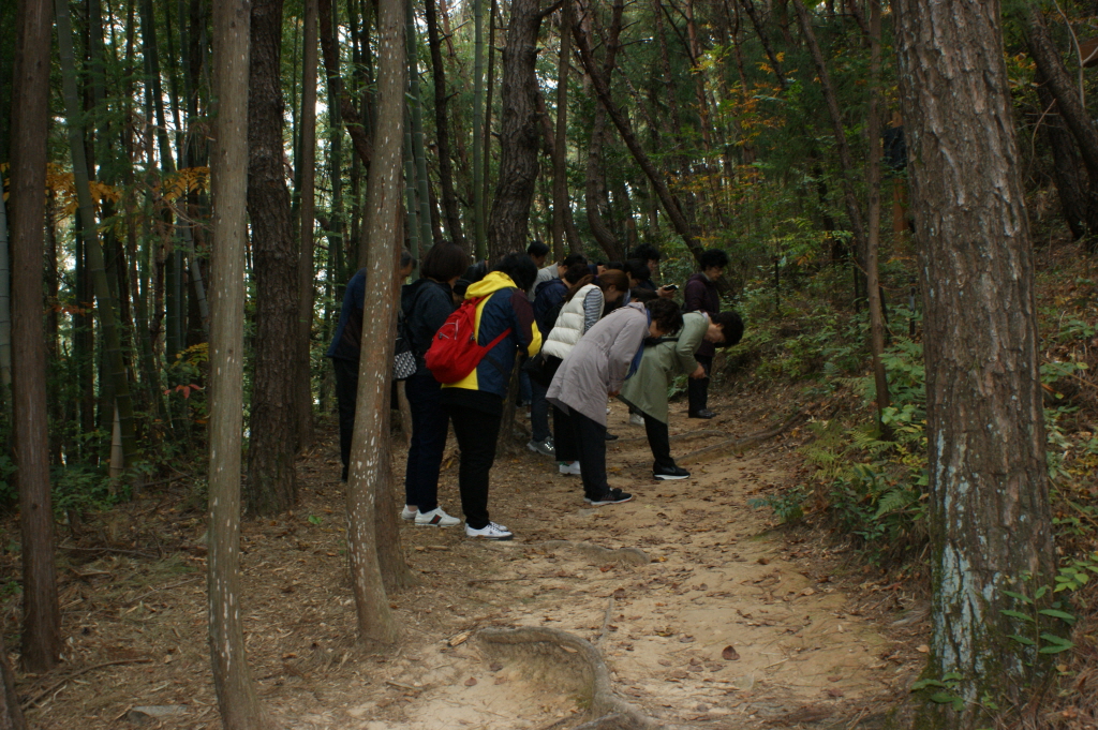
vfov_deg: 34.2
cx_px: 549
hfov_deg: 49.6
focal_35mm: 39
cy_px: 365
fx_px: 1189
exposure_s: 1/25
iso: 400
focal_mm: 26
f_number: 11
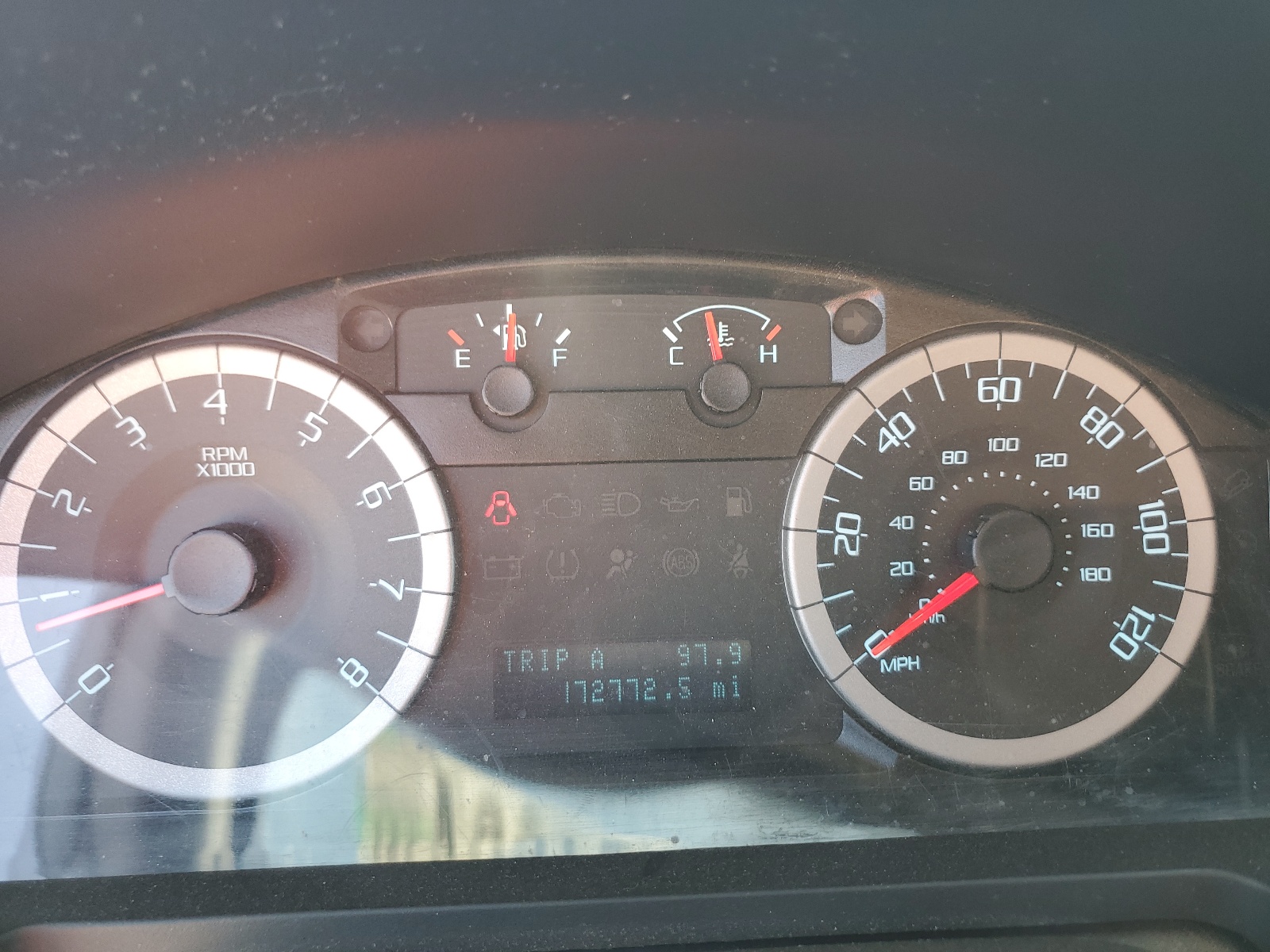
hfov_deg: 67.3
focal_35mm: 26
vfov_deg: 53.1
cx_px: 635
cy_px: 476
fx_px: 954
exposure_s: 1/60.2
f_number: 1.5
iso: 51
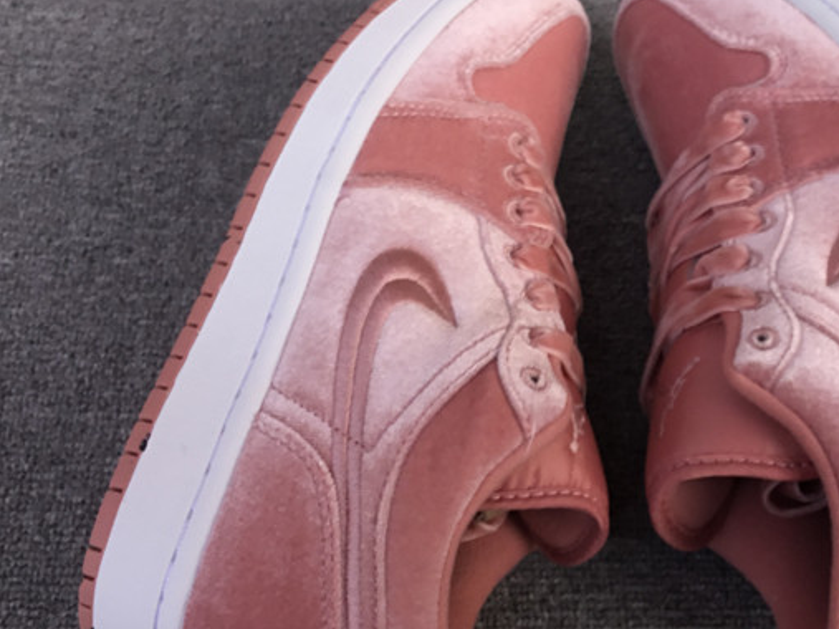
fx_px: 1333
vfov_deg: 26.5
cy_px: 289
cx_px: 584
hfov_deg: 34.5
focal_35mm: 55
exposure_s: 1/397
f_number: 2.4
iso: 25
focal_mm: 3.3
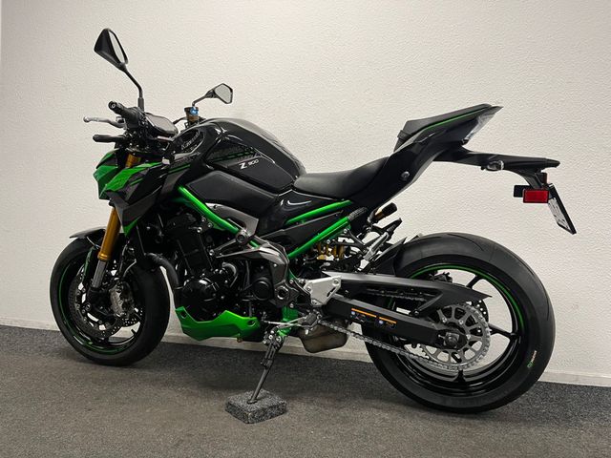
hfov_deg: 67.3
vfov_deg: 53.1
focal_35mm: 26
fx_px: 459
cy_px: 229
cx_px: 306
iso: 80
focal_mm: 5.1
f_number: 1.6
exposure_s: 1/50
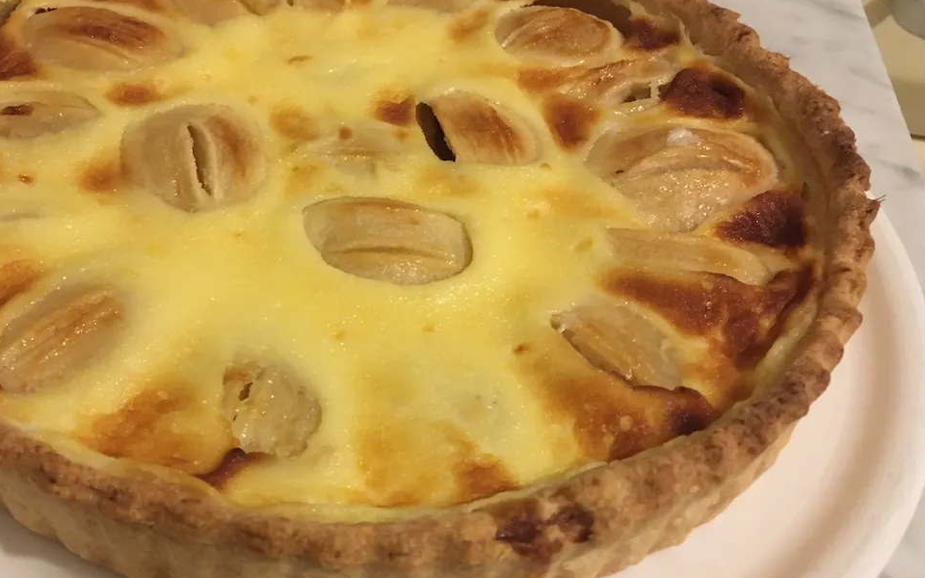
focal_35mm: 41
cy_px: 312
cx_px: 352
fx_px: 1034
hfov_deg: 47.8
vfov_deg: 31.2
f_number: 2.2
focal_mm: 4.15
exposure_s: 1/17
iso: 200
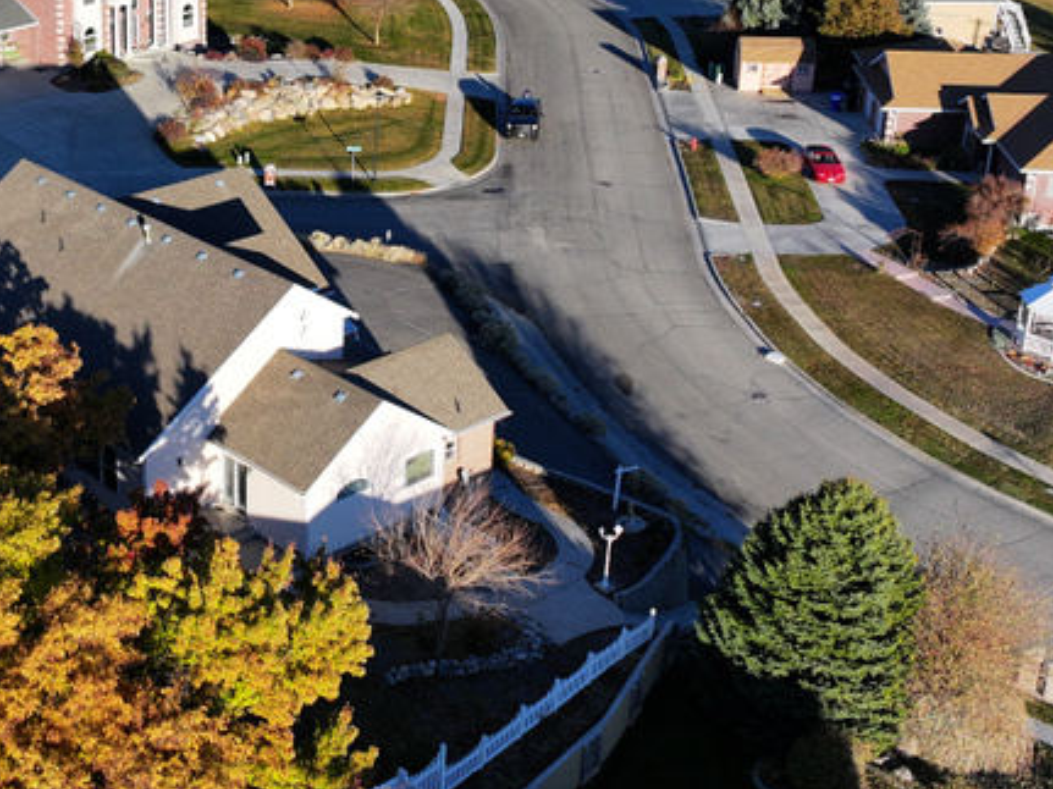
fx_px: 1733
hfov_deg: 32.6
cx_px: 176
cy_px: 209
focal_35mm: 57
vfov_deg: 25.4
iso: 130
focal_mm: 12.29
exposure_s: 1/1600
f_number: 2.8
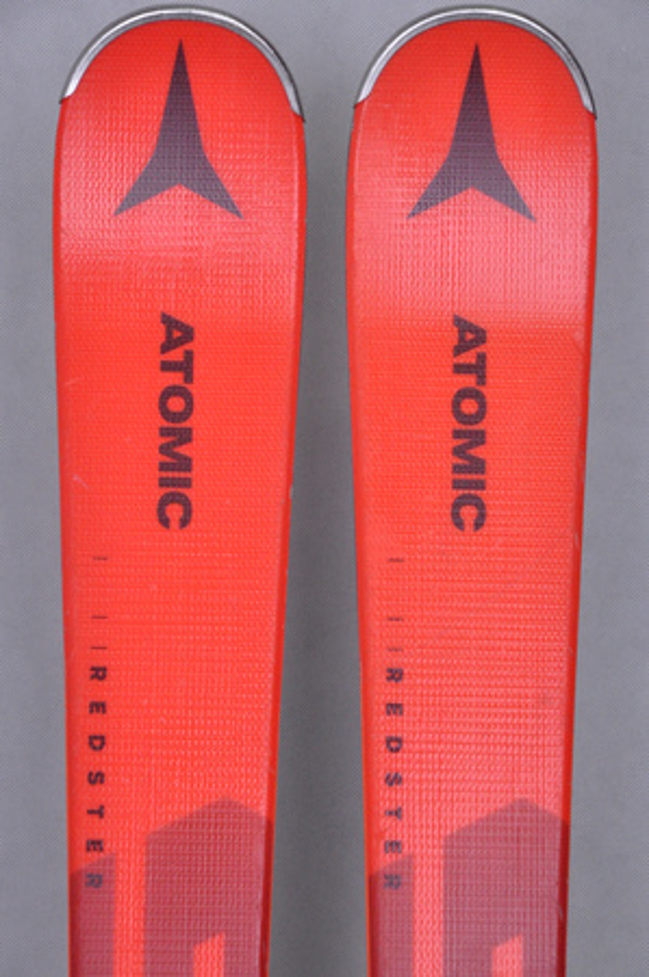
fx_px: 4269
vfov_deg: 13.1
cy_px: 488
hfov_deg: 8.7
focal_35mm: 158
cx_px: 324
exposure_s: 1/125
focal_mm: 105
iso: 3200
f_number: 9.5
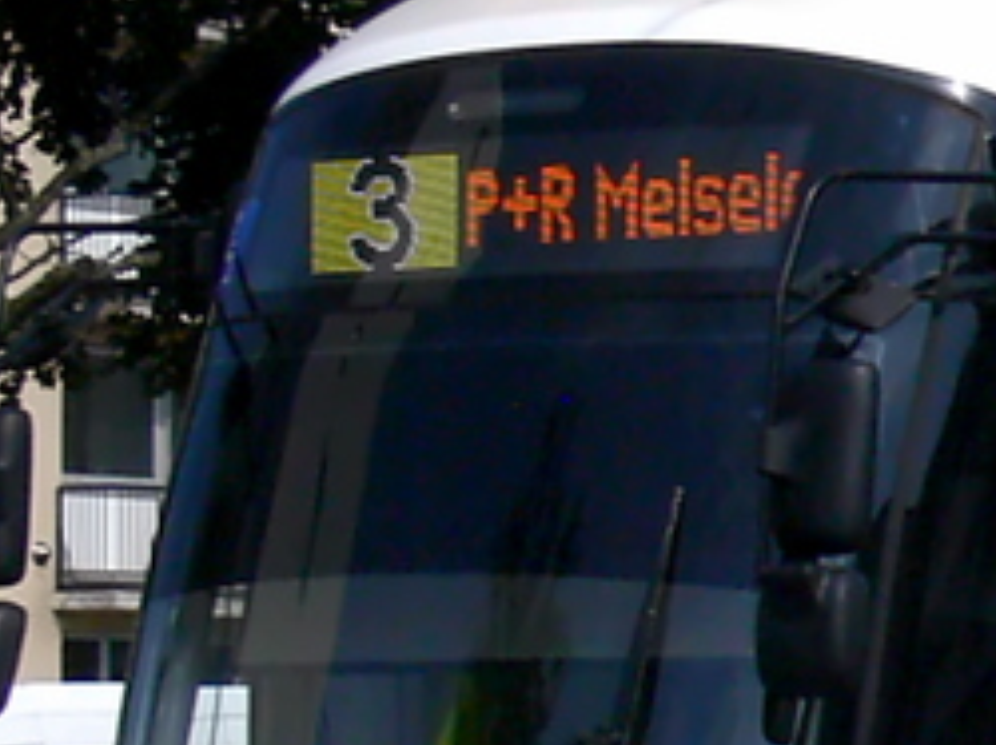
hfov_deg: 10.9
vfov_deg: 8.8
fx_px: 4829
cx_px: 1876
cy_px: 482
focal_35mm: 168
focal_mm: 7.4
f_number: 4.5
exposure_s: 1/1300
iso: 80
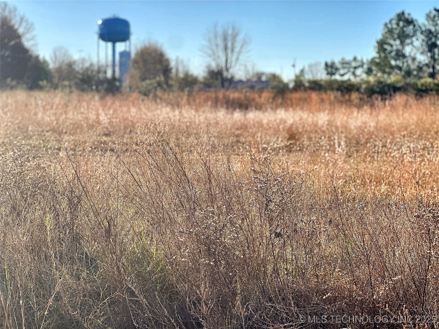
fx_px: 977
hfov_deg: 25.3
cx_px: 220
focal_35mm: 77
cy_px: 164
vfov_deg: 19.1
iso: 32
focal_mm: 9
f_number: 2.8
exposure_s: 1/490
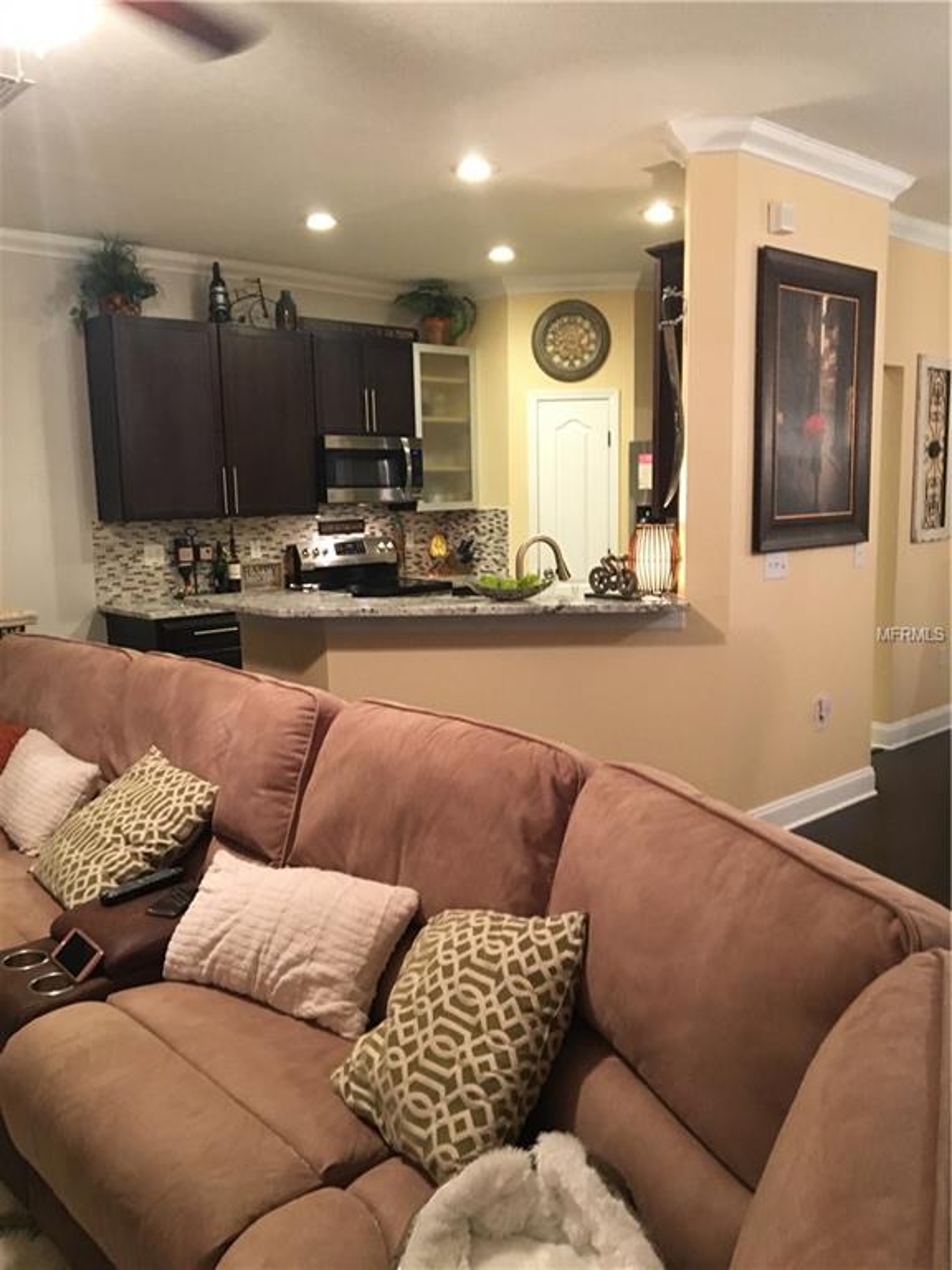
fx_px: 1063
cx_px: 476
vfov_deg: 61.7
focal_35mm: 29
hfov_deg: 48.2
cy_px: 635
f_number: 2.2
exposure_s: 1/20
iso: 200
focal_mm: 4.15
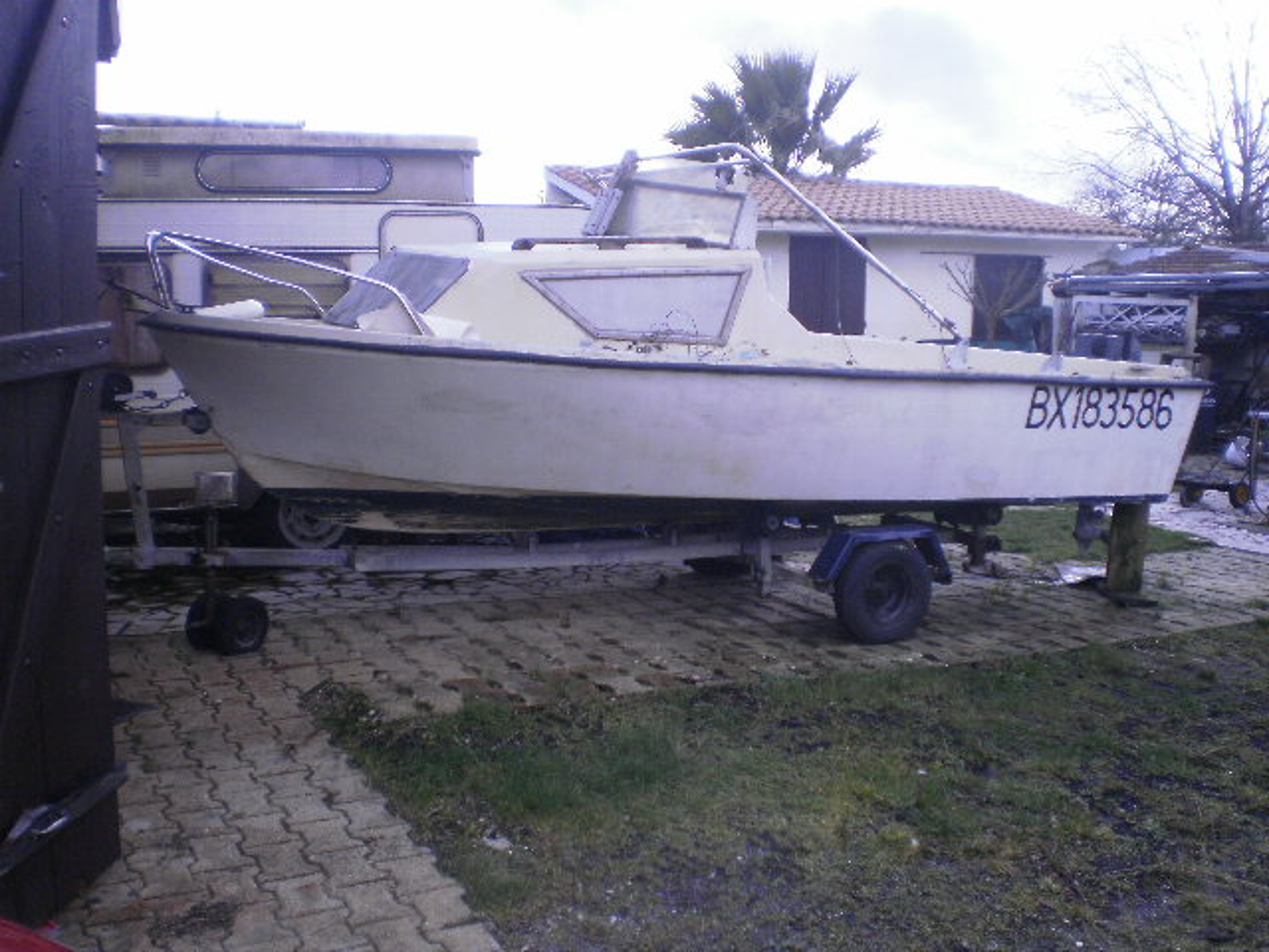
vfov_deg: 39.7
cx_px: 634
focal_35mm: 36
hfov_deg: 51.4
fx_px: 1320
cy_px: 476
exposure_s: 1/500
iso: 100
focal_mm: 6.3
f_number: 3.1
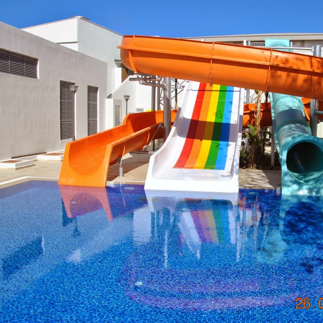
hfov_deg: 46.4
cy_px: 163
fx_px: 369
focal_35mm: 35
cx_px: 218
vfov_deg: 47.2
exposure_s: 1/320
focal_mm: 18
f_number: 9
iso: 100
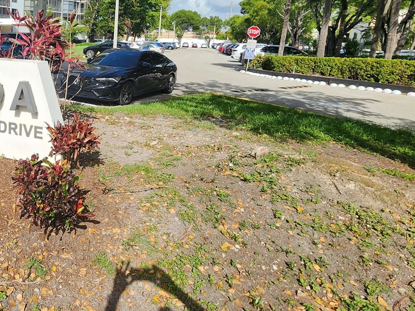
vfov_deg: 54.4
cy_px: 82
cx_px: 62
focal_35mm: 24
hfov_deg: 63.0
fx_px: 288
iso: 50
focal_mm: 2.2
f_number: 2.2
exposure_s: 1/1799
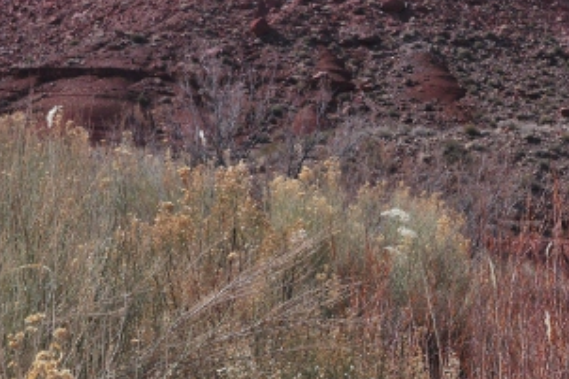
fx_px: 2512
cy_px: 223
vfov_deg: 8.6
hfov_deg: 12.8
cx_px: 539
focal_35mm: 159
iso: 200
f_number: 19
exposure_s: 1/125
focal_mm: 50
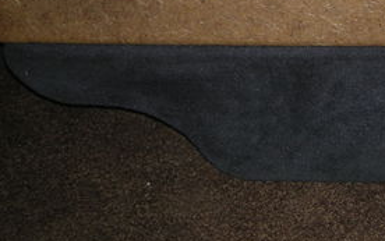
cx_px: 357
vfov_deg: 14.5
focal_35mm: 86
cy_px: -77
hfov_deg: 23.3
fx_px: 903
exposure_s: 1/60
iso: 50
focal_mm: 5.7
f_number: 2.8
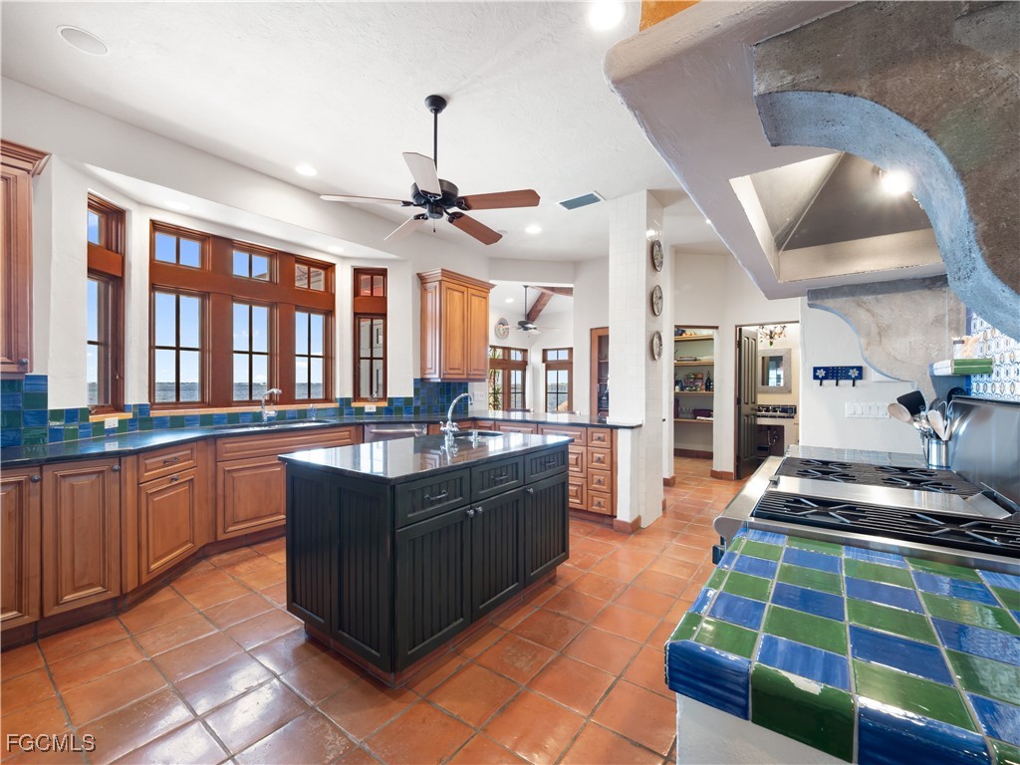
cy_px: 382
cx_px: 510
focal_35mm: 14
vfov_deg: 85.7
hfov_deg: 102.1
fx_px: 413
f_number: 7.1
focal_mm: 7
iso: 200
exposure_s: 1/2
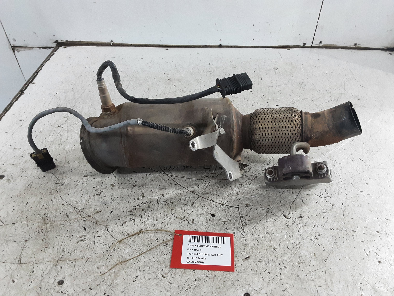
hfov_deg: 65.3
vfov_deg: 51.4
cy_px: 148
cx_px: 197
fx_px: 307
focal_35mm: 27
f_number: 1.9
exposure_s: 1/50
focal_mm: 2.91
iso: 160
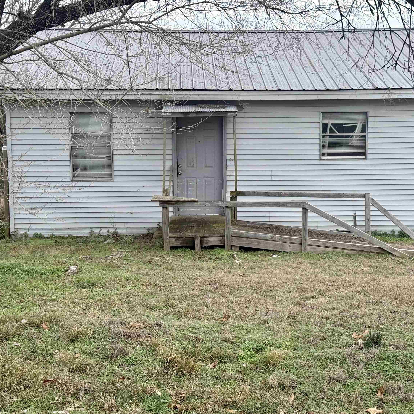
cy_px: 208
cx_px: 218
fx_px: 771
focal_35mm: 57
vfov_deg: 30.0
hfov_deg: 30.0
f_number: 1.78
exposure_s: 1/1403
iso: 64
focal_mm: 6.76
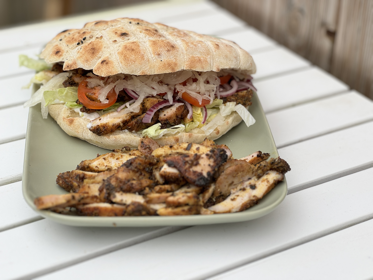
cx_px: 186
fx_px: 830
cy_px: 140
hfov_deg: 25.3
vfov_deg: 19.1
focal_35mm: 77
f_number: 2.8
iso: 25
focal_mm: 9
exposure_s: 1/127
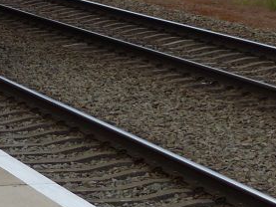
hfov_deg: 6.6
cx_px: -52
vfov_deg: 4.9
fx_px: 2385
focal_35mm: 299
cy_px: -121
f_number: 4
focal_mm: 12.5
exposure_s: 1/640
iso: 100
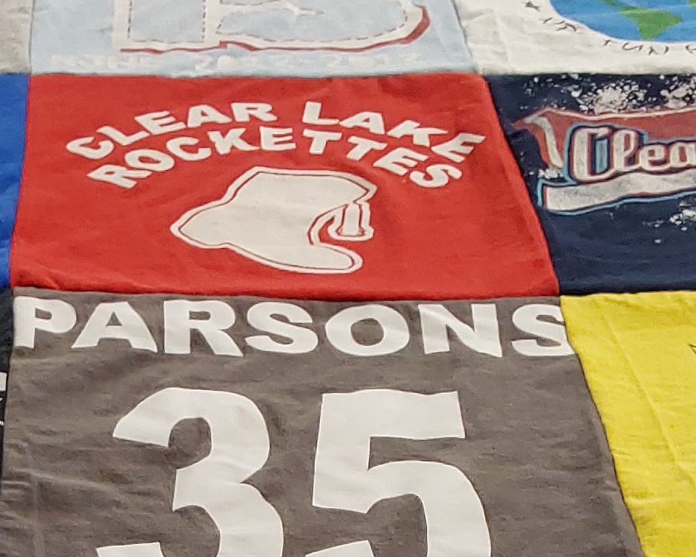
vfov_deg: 14.6
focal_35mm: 100
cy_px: 757
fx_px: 2060
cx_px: 67
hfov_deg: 18.8
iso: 80
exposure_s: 1/50
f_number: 1.9
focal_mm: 2.91
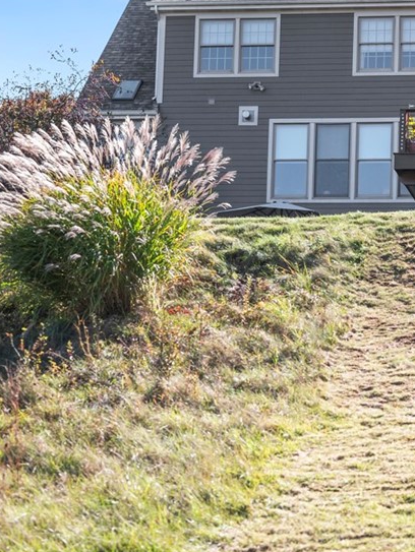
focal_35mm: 96
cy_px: 272
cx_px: 395
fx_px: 1533
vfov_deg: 20.4
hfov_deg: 15.2
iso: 400
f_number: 1.8
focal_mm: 50
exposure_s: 1/8000
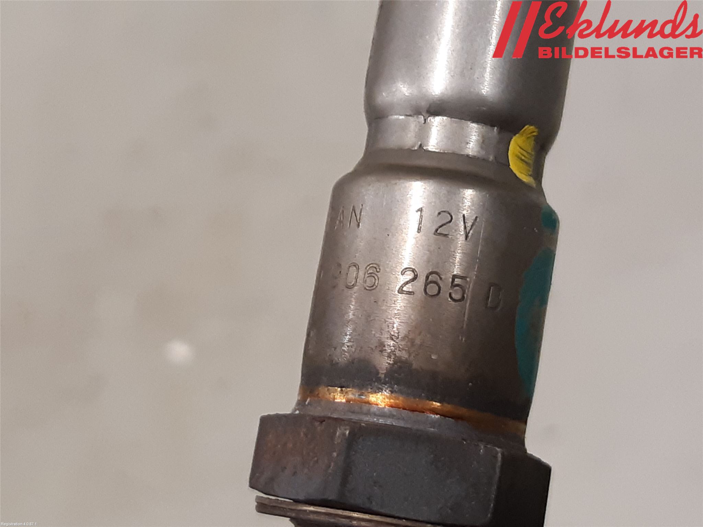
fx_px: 528
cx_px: 352
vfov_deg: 53.1
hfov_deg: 67.3
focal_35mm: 26
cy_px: 264
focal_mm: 3.93
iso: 160
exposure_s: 1/50
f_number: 1.7
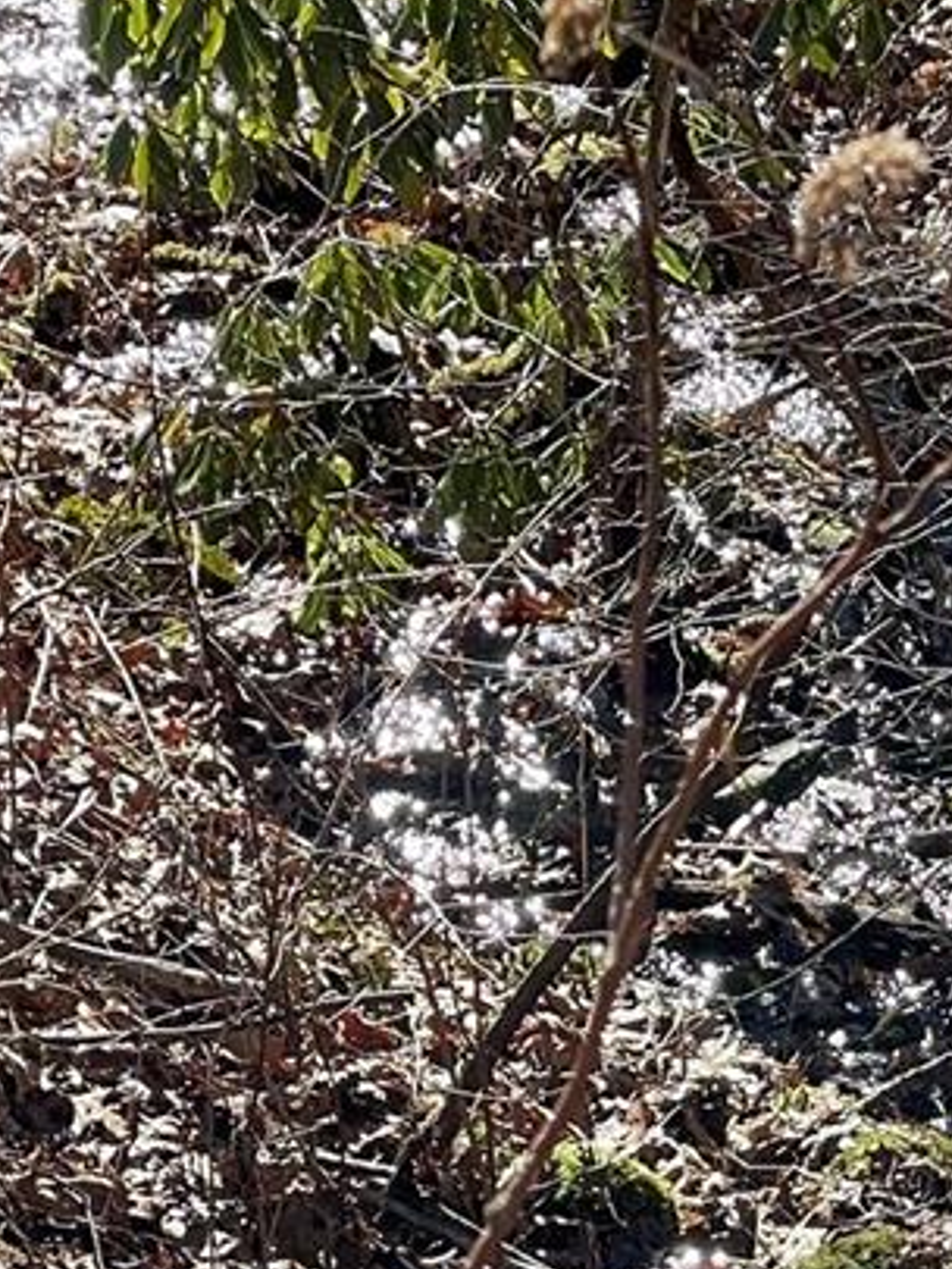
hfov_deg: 7.5
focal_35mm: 197
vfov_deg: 10.0
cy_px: 1059
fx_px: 7220
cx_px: 739
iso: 25
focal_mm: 6
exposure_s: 1/440
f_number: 2
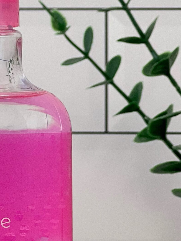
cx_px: -24
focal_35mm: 186
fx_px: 1297
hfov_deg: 7.9
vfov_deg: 10.6
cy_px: 215
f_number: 2.8
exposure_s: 1/100
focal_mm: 9
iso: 160
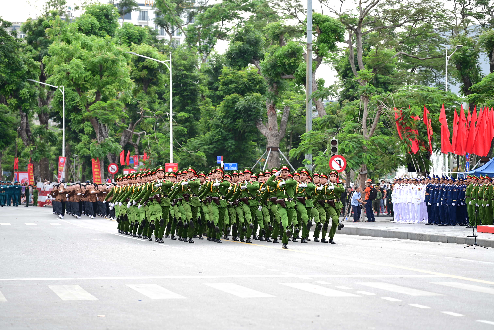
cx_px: 247
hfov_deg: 17.1
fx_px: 1647
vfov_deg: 11.4
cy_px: 165
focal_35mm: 120
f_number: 4.5
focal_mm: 120
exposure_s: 1/100
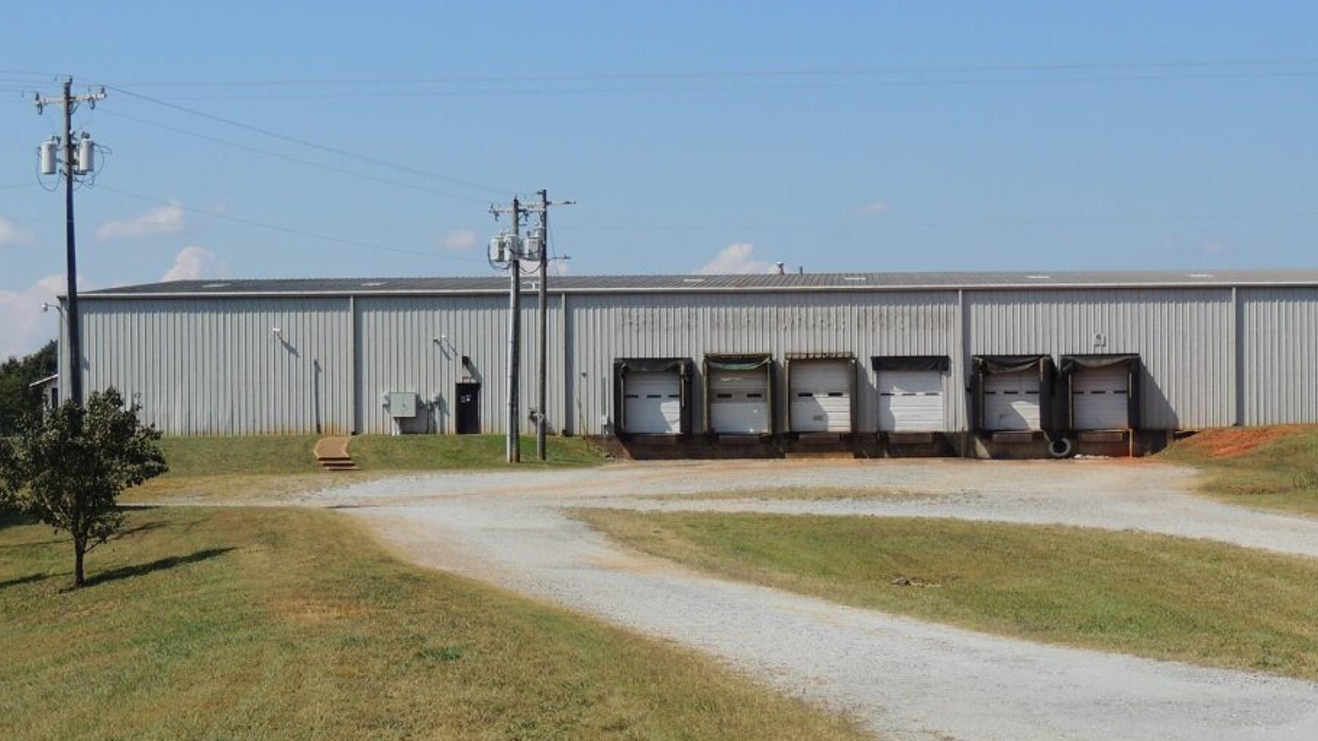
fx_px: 2761
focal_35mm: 79
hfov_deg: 26.8
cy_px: 431
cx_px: 733
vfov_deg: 15.3
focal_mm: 9.8
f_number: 3.7
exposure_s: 1/1250
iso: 100
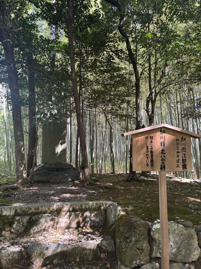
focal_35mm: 26
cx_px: 100
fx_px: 201
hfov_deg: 53.1
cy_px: 134
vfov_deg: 67.3
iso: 100
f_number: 1.6
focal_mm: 5.96
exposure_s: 1/121
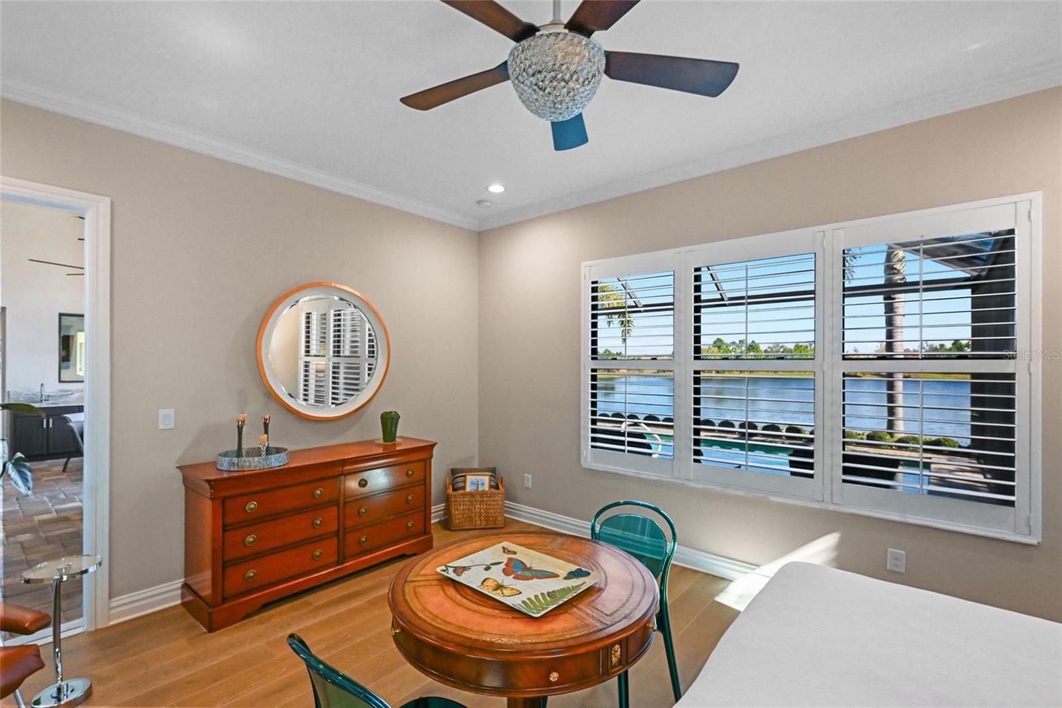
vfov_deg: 73.7
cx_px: 531
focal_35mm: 16
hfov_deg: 96.7
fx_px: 472
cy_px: 354
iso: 3200
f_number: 8
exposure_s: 1/160
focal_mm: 16
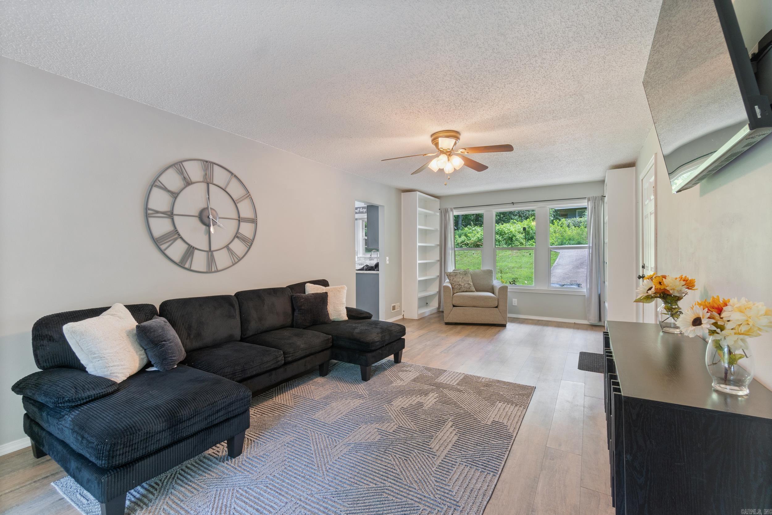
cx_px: 386
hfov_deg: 100.4
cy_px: 258
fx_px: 322
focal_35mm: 15
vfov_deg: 77.3
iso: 250
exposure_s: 1.6
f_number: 9
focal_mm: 10
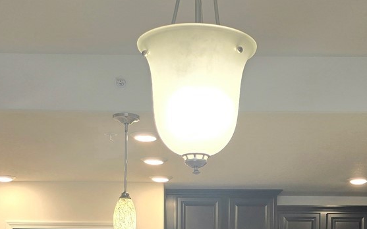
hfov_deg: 29.4
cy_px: 286
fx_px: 700
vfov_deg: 17.6
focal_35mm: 70
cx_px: 204
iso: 80
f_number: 1.7
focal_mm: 6.3
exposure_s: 1/120
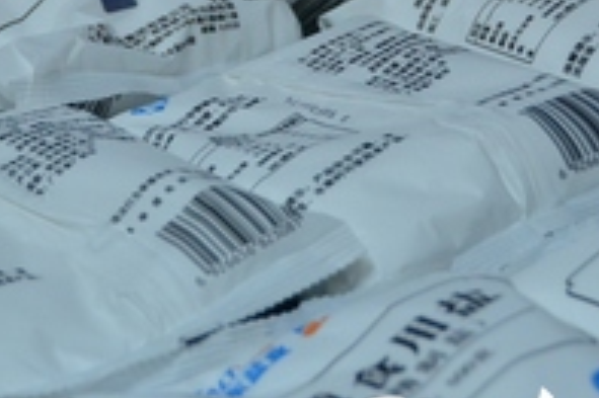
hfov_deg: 9.0
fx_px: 3790
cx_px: 219
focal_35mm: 228
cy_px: 71
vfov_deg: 6.0
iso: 2000
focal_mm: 60
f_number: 4.8
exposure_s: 1/400
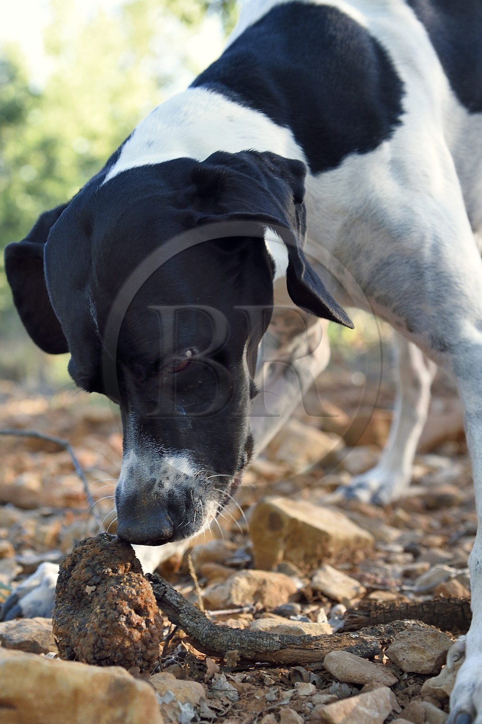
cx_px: 241
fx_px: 763
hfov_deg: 35.0
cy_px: 362
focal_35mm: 38
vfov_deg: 50.7
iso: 1000
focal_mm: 38
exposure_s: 1/500
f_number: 4.5
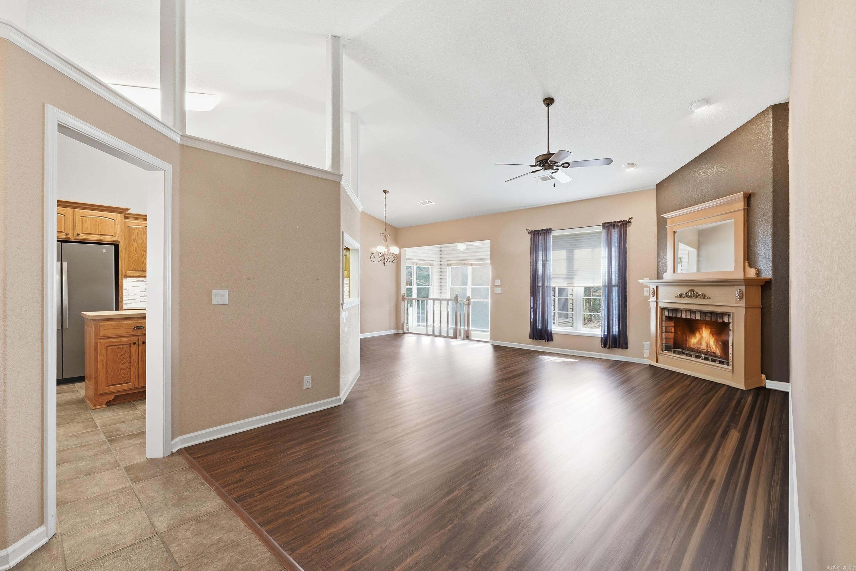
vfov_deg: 77.3
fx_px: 357
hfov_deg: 100.4
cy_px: 286
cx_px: 428
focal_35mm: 15
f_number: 9
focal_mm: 10
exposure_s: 1/13
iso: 250
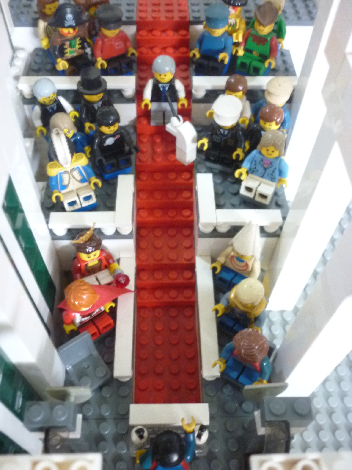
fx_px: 447
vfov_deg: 55.4
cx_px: 176
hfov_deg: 42.9
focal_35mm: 33
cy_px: 235
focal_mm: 5.5
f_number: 2.8
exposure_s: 1/8
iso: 400
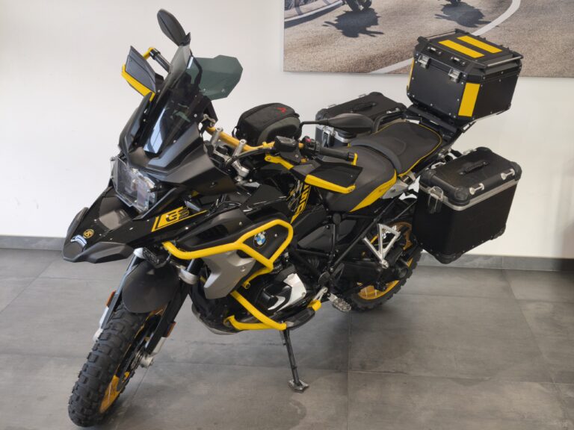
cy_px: 215
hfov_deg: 41.2
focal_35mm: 46
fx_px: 763
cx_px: 287
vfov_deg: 31.5
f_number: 1.6
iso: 80
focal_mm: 6.57
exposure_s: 1/100
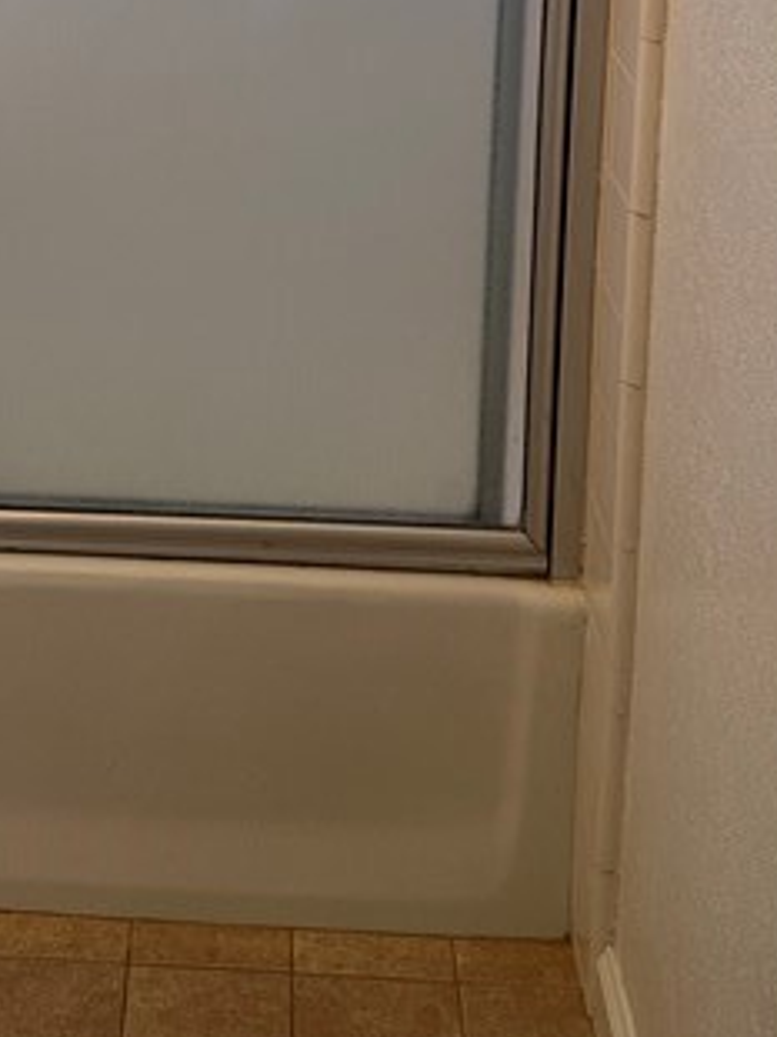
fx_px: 2366
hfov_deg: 18.4
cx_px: 133
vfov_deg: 23.3
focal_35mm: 79
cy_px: -87
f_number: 1.78
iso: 160
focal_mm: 6.86
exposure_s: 1/120
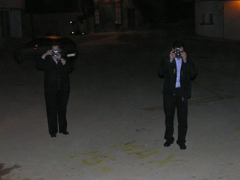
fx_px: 243
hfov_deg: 52.6
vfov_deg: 40.7
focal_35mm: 35
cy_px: 90
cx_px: 120
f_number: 2.8
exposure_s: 1/60.1
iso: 200
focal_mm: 8.9
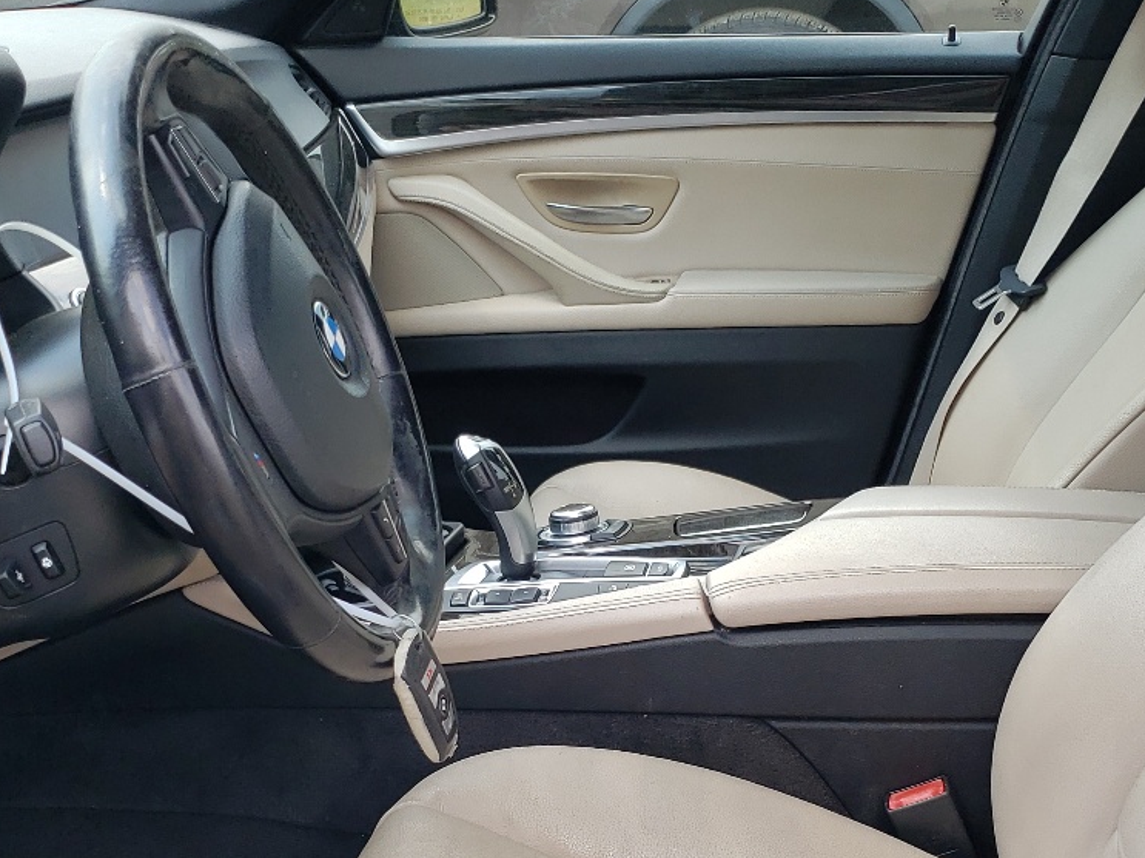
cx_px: 587
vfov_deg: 25.7
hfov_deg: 34.4
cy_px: 661
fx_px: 1852
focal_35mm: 56
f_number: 1.5
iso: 50
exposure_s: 1/476
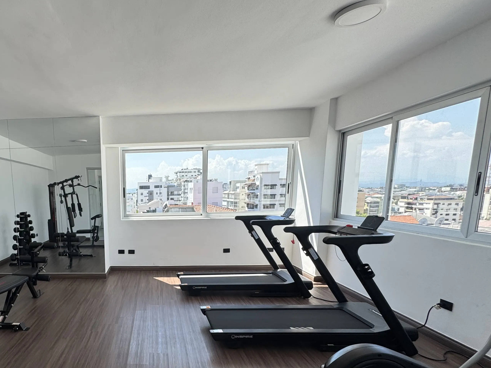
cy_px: 247
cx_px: 124
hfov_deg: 71.3
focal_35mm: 22
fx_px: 312
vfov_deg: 59.6
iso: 40
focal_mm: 2.22
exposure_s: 1/488
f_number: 2.2
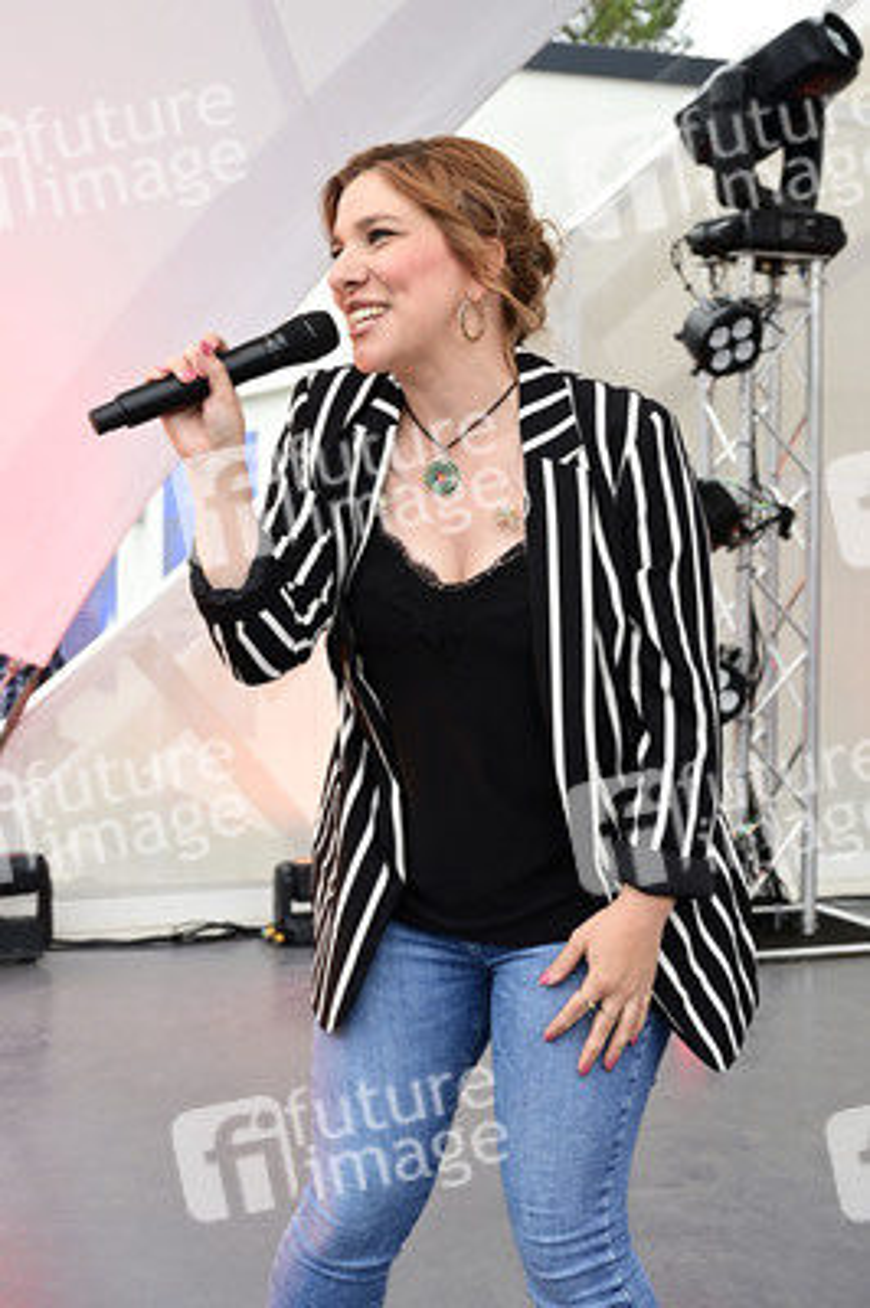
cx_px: 435
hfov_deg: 29.2
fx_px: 1670
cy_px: 654
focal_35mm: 46
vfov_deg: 42.8
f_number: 6.3
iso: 250
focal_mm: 46
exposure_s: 1/200
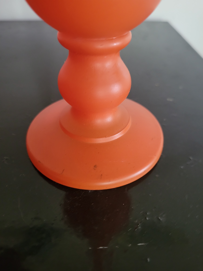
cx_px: 102
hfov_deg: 53.1
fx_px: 203
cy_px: 136
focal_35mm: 26
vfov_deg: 67.3
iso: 640
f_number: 1.8
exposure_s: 1/33
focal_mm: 5.4
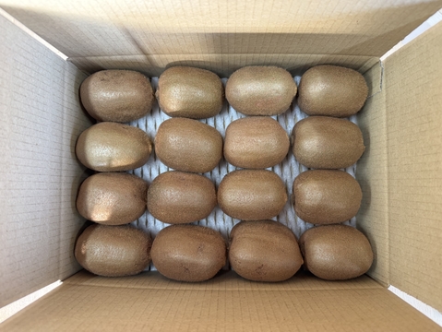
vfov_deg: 56.9
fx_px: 307
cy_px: 166
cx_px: 221
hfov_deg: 71.6
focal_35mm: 24
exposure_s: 1/50
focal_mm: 6.76
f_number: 1.78
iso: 320
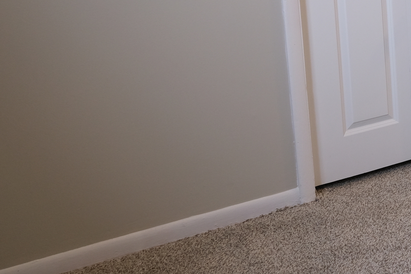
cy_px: -21
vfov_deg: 18.5
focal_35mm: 71
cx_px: 516
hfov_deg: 25.1
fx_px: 811
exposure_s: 1/26
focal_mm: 17.1
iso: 640
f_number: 4
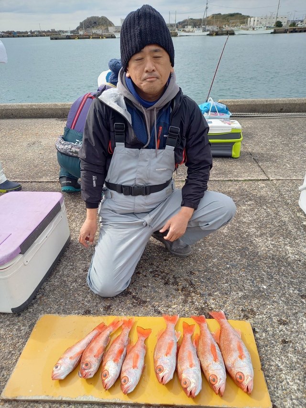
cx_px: 153
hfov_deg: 54.9
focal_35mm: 25
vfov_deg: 69.4
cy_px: 204
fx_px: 295
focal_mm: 4.65
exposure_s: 1/413
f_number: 1.8
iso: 50
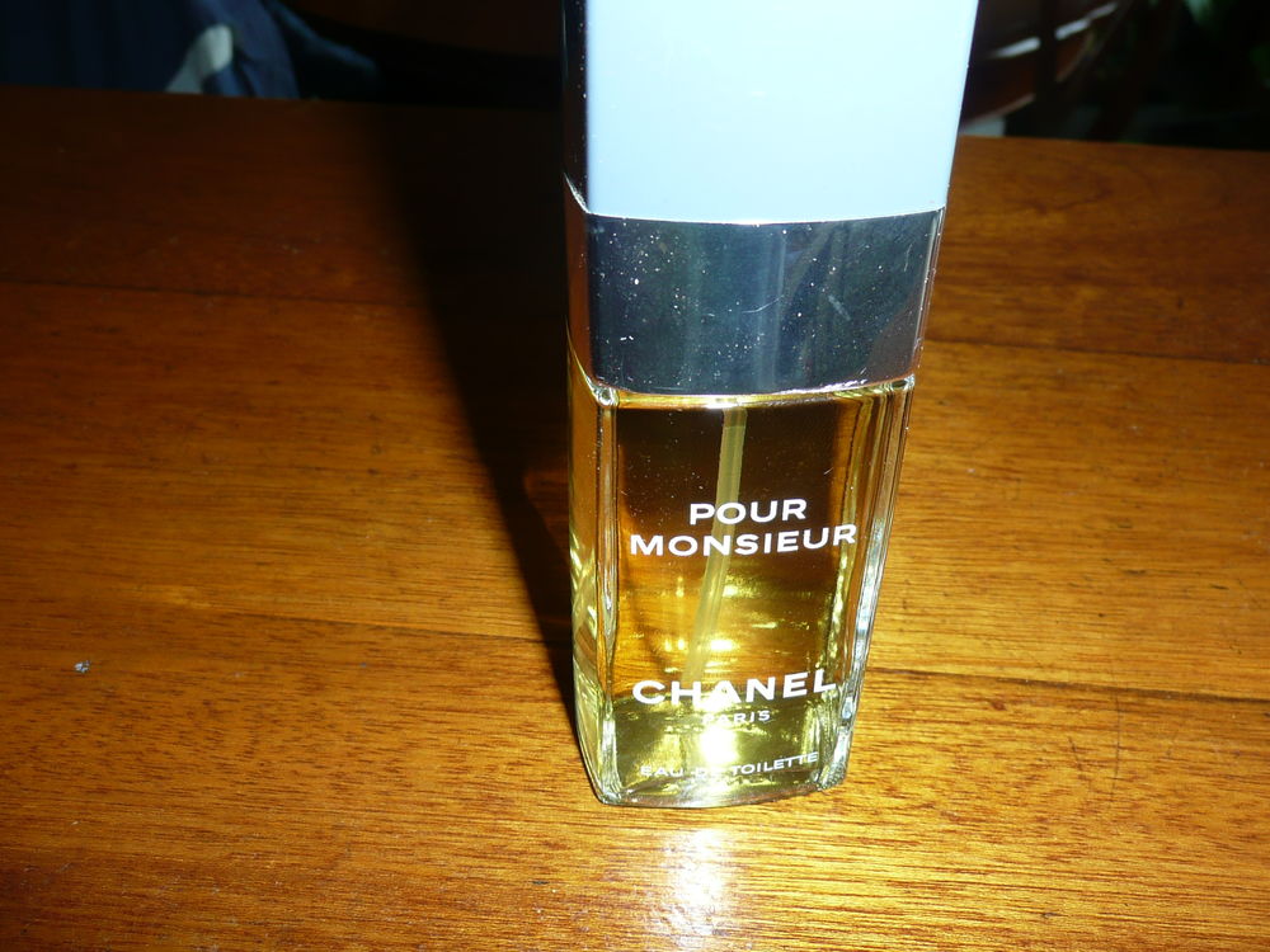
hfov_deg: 51.4
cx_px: 635
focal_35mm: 36
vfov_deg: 39.7
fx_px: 1321
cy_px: 476
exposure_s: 1/30
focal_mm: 4.9
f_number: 3.4
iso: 100
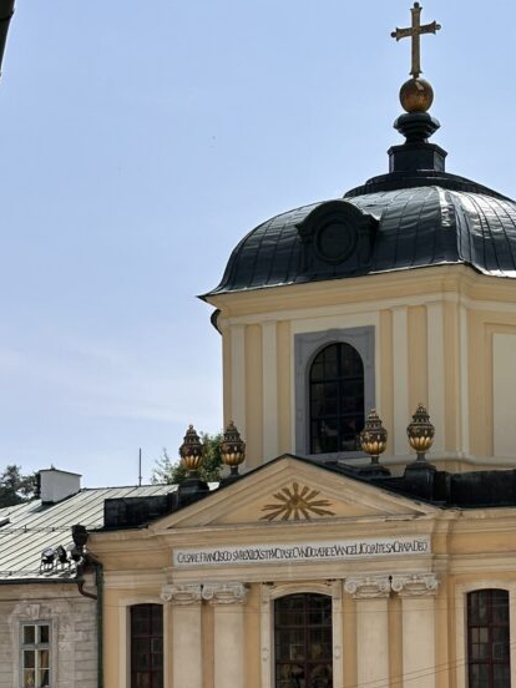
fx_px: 1769
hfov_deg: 16.5
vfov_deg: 21.6
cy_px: 595
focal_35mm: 89
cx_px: 356
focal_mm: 6.86
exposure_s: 1/5263
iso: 64
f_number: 1.78
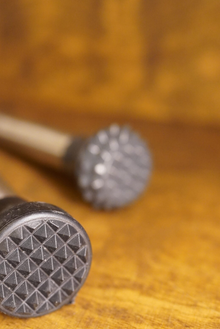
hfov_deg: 27.0
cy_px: 174
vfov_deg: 40.3
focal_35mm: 49
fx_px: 449
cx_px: 42
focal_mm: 20
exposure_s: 1/160
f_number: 2
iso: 1600
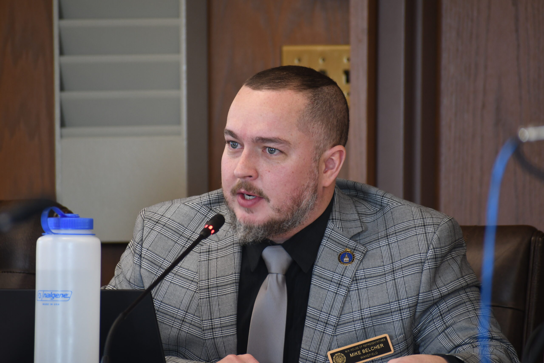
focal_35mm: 420
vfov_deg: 3.3
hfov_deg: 4.9
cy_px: 182
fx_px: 6347
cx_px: 272
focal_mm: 280
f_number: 6.3
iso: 640
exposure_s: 1/30
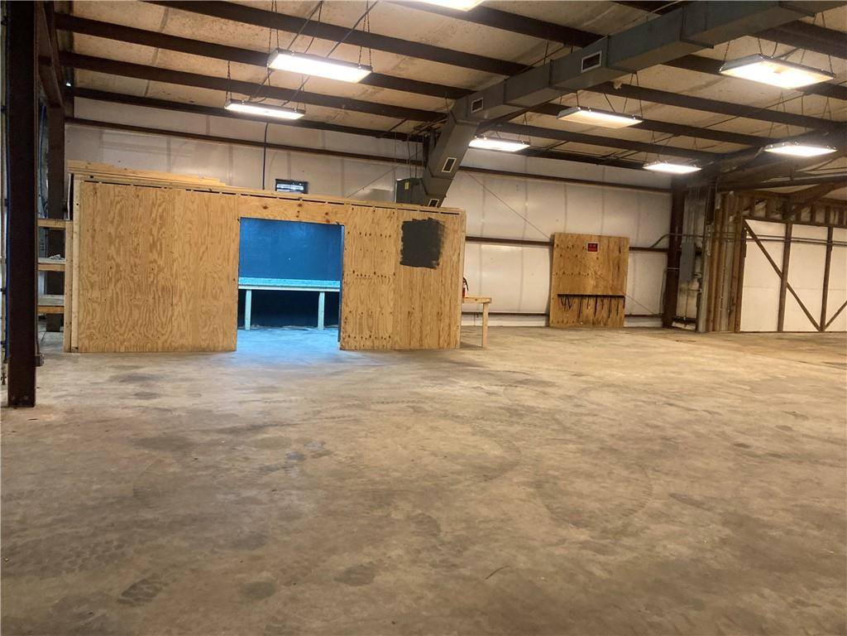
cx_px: 424
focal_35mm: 28
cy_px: 318
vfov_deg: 49.7
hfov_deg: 63.4
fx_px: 685
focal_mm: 3.99
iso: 320
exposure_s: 1/60
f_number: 1.8
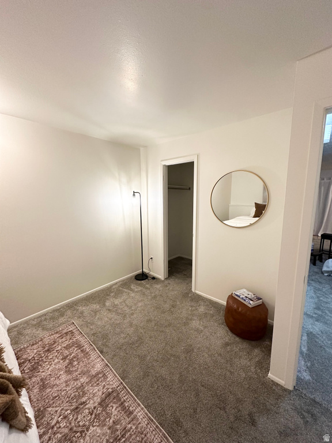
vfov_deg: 102.1
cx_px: 166
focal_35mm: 14
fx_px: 179
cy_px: 222
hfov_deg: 85.7
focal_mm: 2.22
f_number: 2.2
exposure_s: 1/60
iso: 250
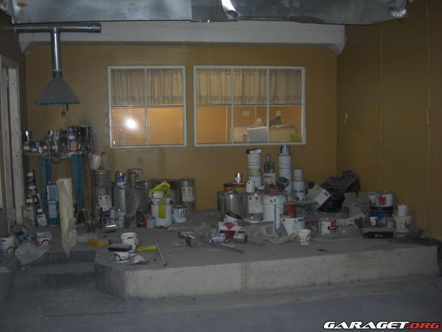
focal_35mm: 38
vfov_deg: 37.7
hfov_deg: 49.0
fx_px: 485
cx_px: 221
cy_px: 166
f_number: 2.8
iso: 200
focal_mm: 7.9
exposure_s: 1/60
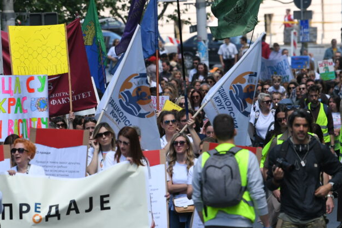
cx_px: 148
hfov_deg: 4.2
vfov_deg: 2.8
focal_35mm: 495
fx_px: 4702
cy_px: 113
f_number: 5
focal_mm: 200
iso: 200
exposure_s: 1/640
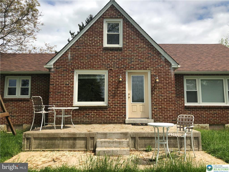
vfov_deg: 49.7
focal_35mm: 28
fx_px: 185
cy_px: 86
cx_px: 114
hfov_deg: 63.4
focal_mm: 4
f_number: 1.8
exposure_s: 1/2183
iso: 20
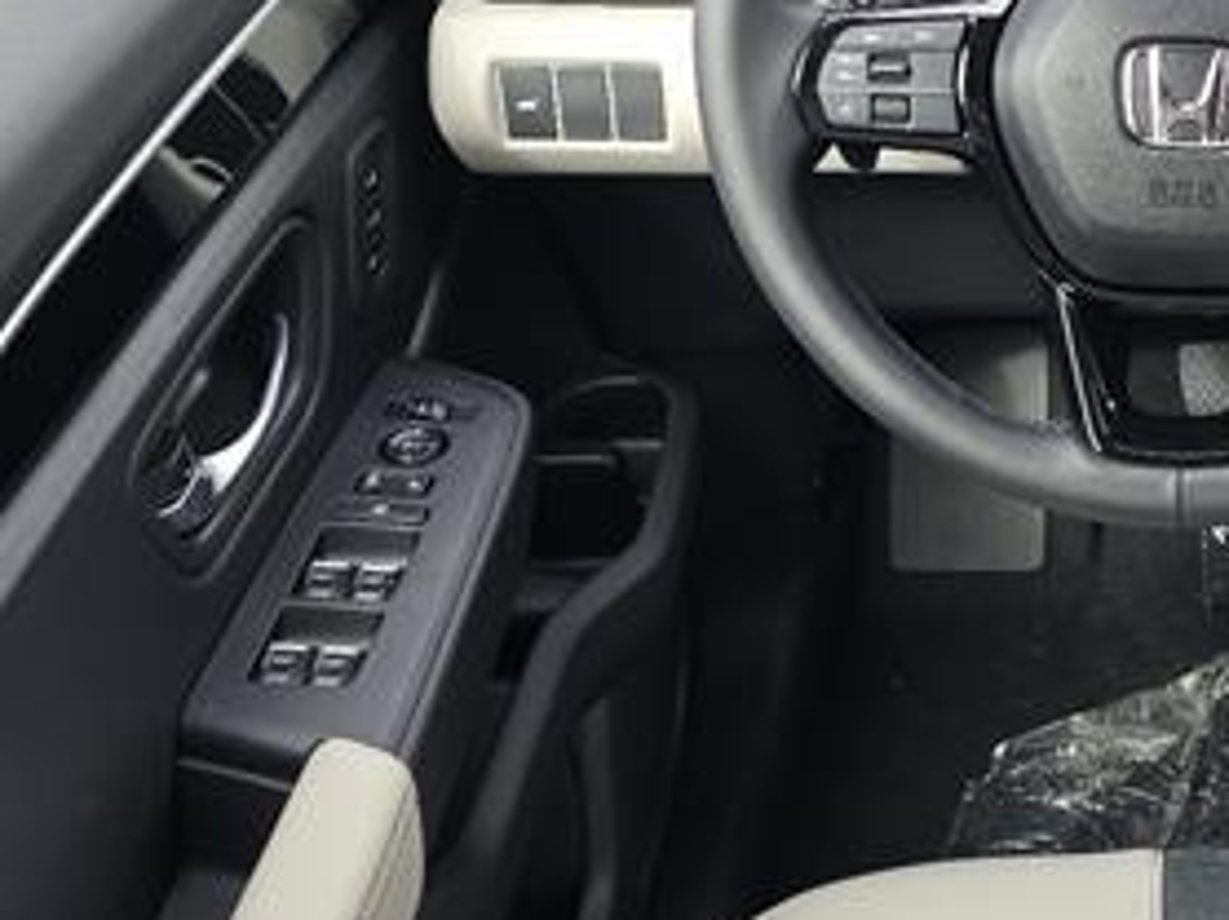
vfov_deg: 27.3
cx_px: 1273
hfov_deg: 32.8
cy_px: 310
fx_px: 1880
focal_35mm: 53
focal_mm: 6.3
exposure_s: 1/182
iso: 40
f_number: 1.7
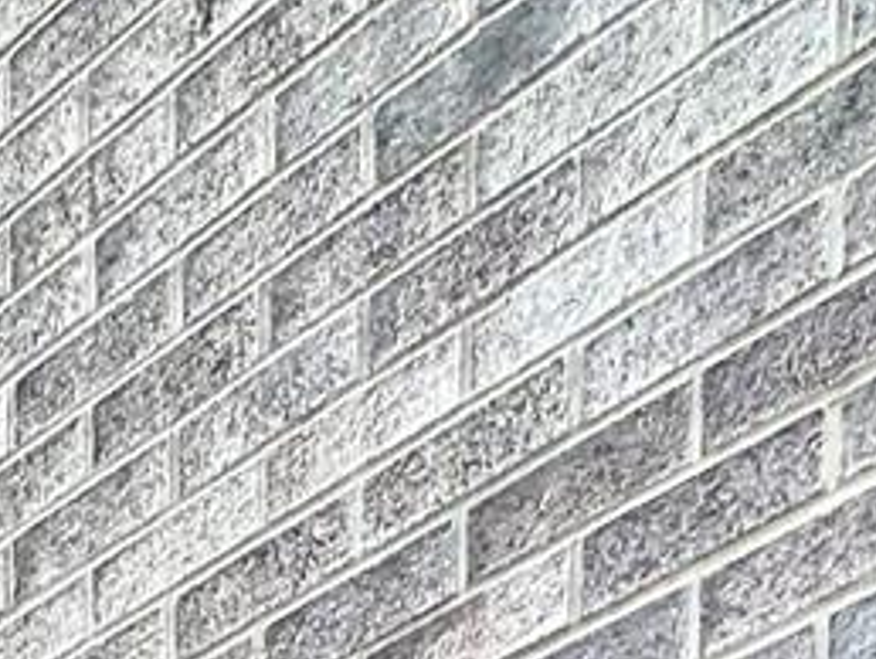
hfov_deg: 16.0
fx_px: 2812
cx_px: -499
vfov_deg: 8.6
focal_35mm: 111
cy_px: 2456
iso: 40
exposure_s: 1/548
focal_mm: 2.22
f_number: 2.2
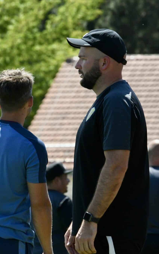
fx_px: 4251
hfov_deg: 2.1
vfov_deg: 3.4
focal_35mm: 613
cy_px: 127
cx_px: 15
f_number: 16
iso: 5000
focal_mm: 400
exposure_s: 1/1600
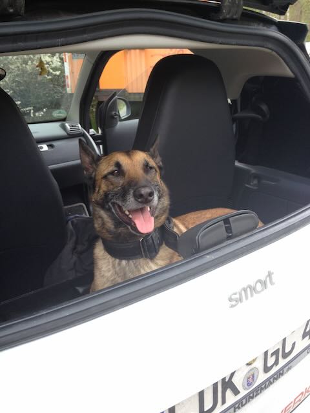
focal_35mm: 35
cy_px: 206
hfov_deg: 40.7
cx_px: 155
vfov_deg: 52.6
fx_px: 418
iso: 64
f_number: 2.4
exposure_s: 1/120
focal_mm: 4.28
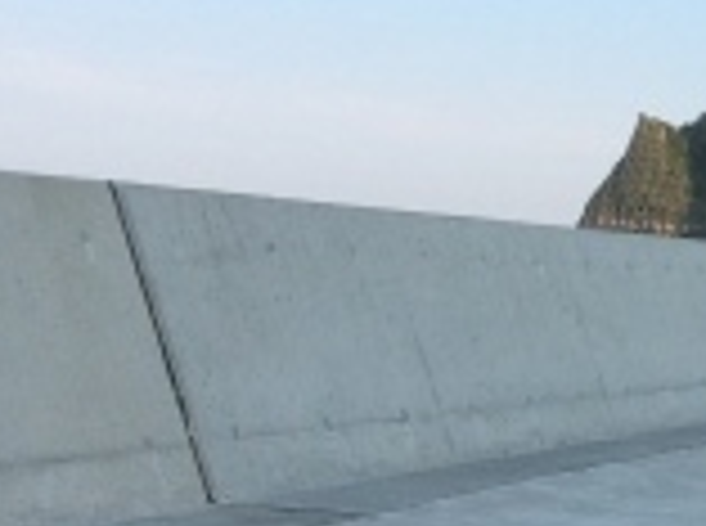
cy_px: 384
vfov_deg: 14.4
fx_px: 2076
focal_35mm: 102
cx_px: 818
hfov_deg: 18.4
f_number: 2.4
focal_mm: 3.3
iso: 32
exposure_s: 1/665
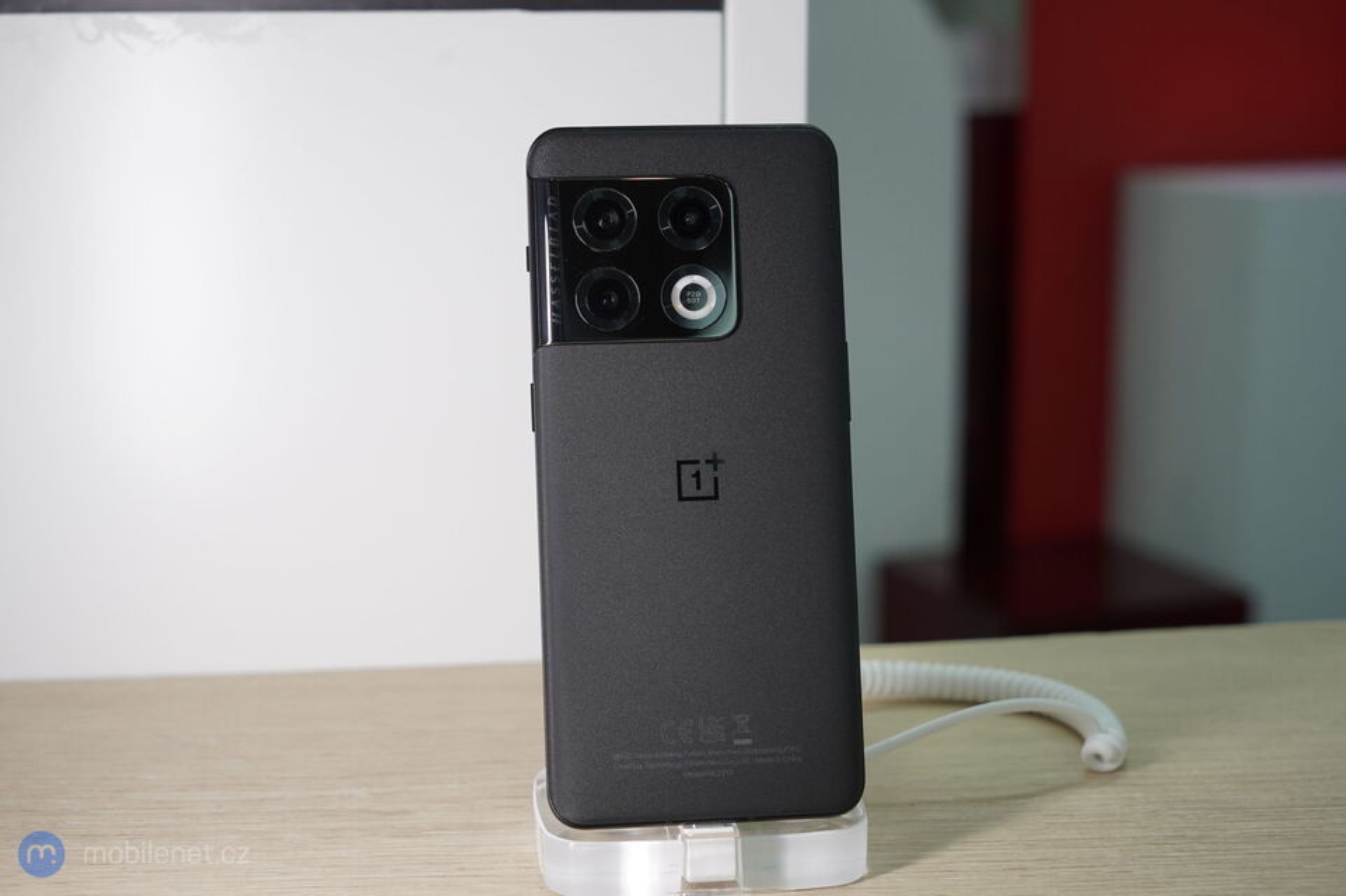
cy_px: 448
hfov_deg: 36.3
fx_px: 2056
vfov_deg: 24.6
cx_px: 673
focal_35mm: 55
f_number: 6.3
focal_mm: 55
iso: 1000
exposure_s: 1/160
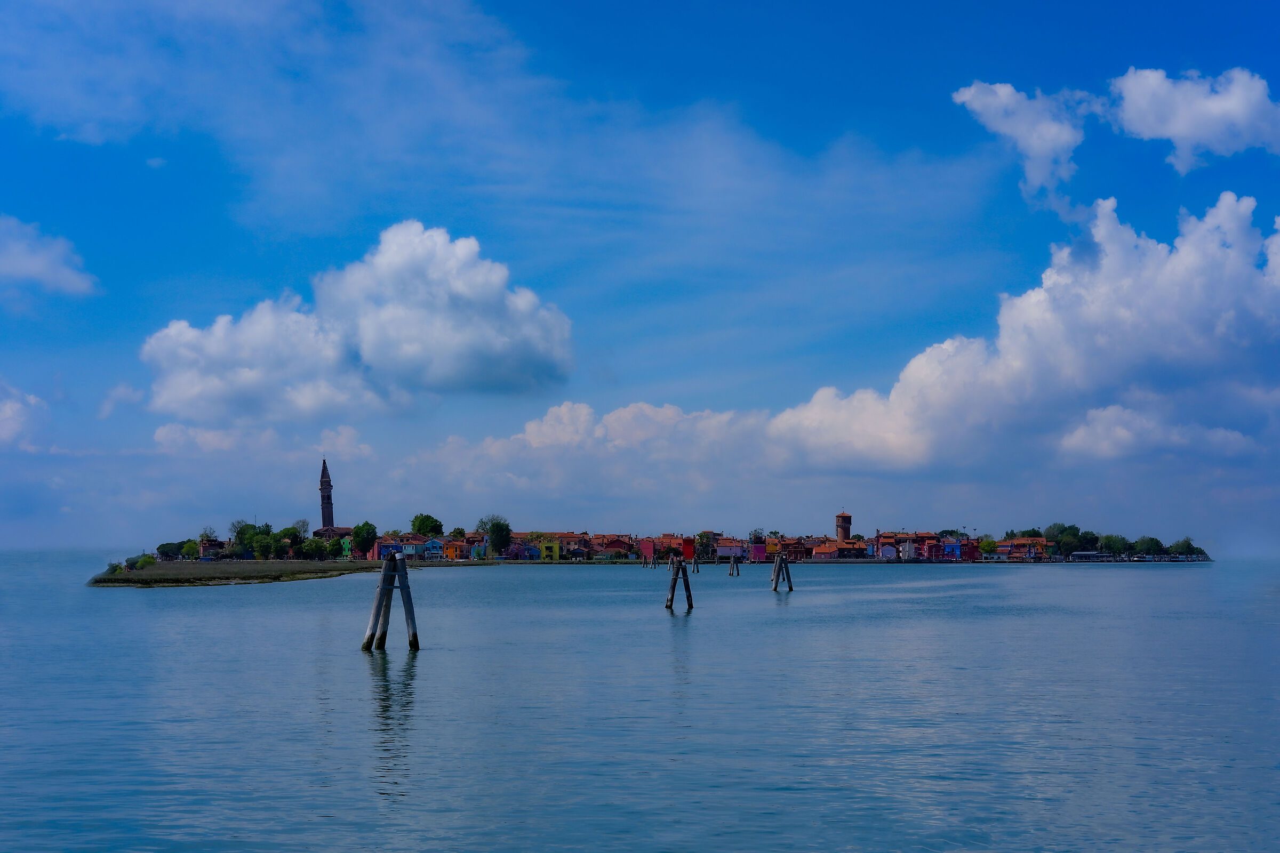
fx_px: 1884
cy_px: 426
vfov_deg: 25.5
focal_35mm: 53
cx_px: 640
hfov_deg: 37.5
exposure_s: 1/1250
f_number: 10
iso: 200
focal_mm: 35
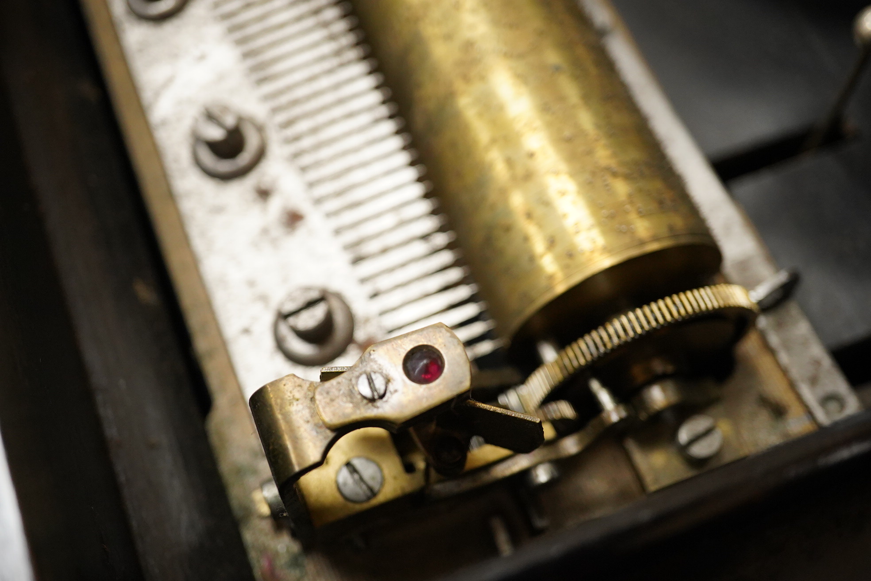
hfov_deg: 43.6
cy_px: 290
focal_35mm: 45
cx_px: 436
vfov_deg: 29.9
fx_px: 1089
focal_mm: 30
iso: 2500
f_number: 5.6
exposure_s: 1/200
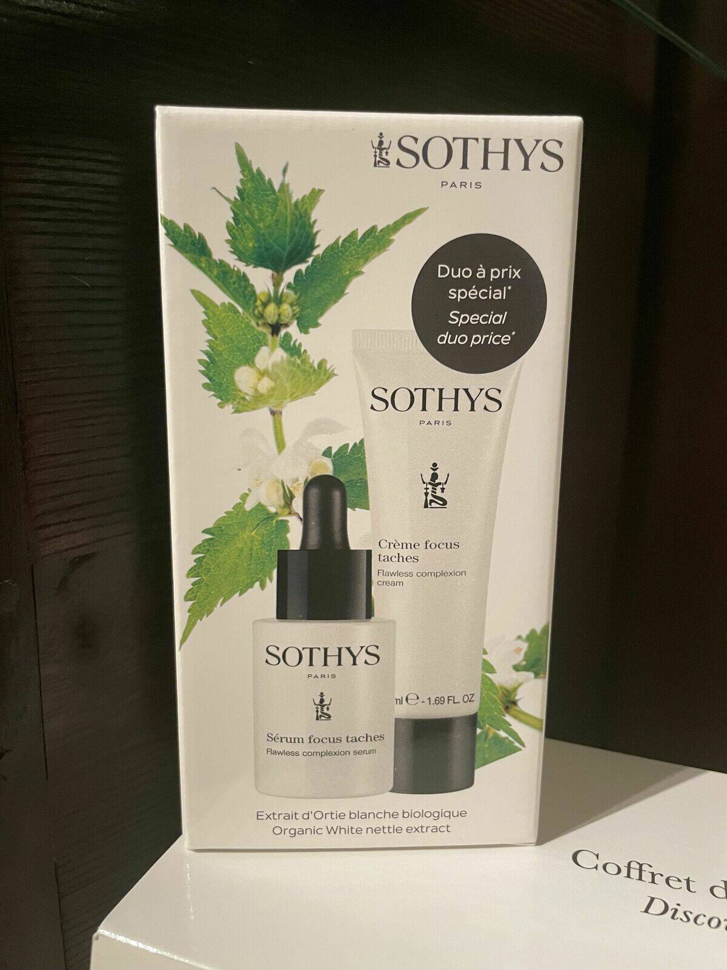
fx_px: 728
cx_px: 364
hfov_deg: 53.1
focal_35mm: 26
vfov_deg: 67.3
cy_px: 485
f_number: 1.6
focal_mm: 4.2
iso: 320
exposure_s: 1/50
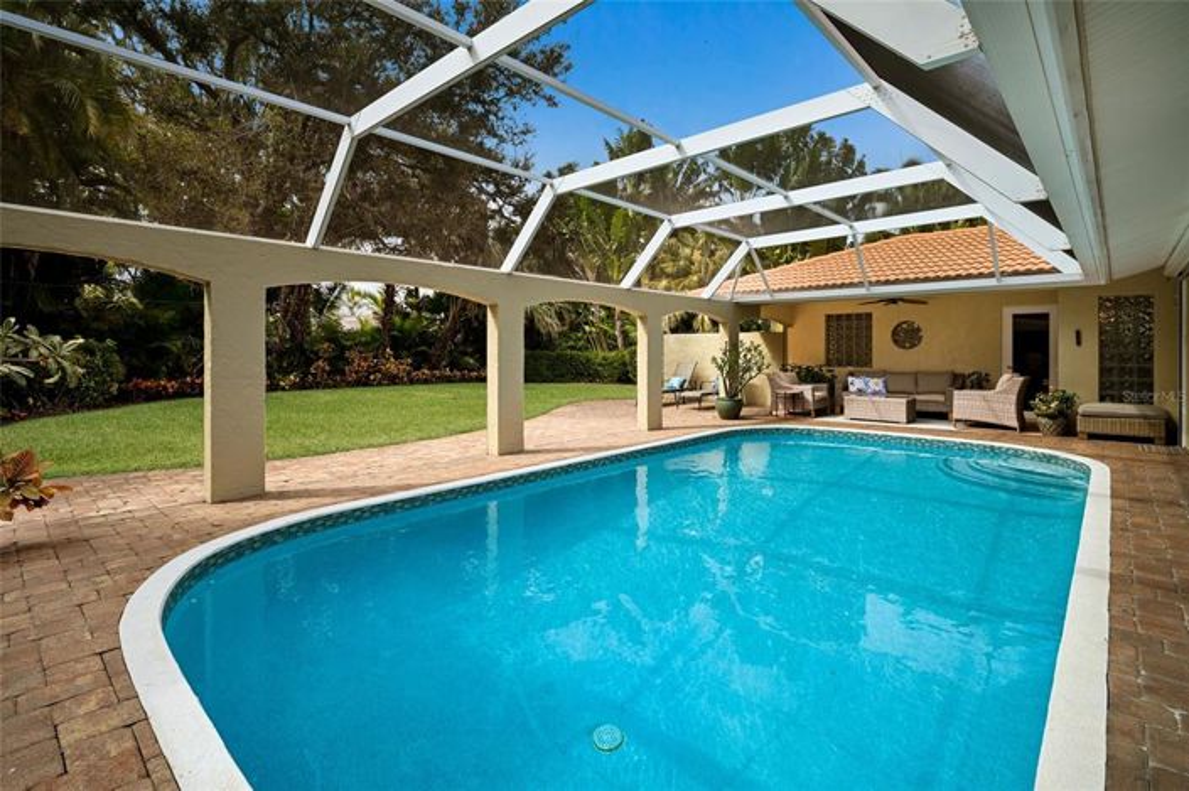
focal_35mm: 16
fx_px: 528
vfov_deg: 73.7
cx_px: 594
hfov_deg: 96.8
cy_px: 396
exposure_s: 1/60
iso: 100
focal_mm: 16
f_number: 9
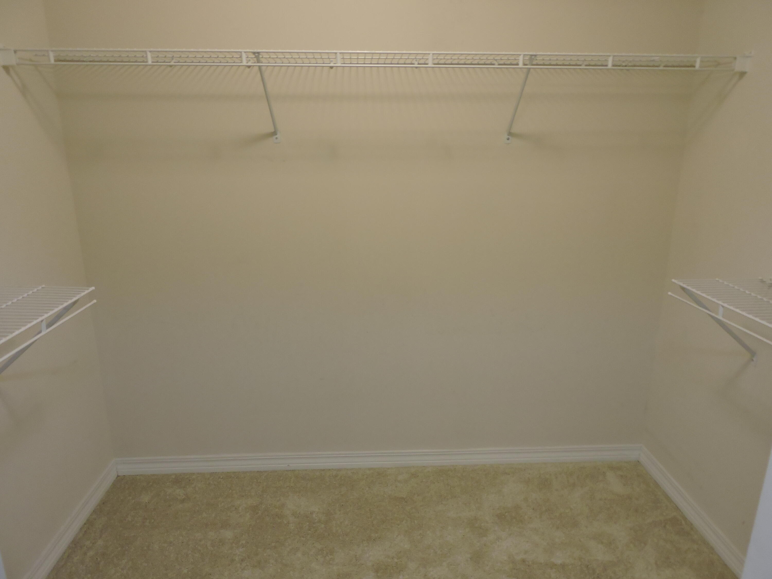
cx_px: 386
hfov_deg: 71.6
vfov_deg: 56.8
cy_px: 290
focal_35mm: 24
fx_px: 535
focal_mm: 4.3
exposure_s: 1/30
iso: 280
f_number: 3.3
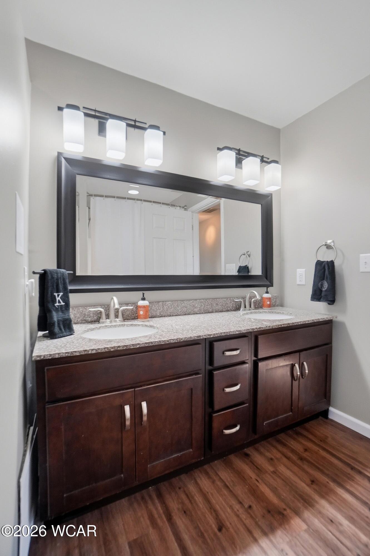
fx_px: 231
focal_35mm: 15
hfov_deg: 77.3
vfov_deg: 100.4
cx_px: 185
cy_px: 278
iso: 125
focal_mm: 10
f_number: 5.6
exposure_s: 1/200
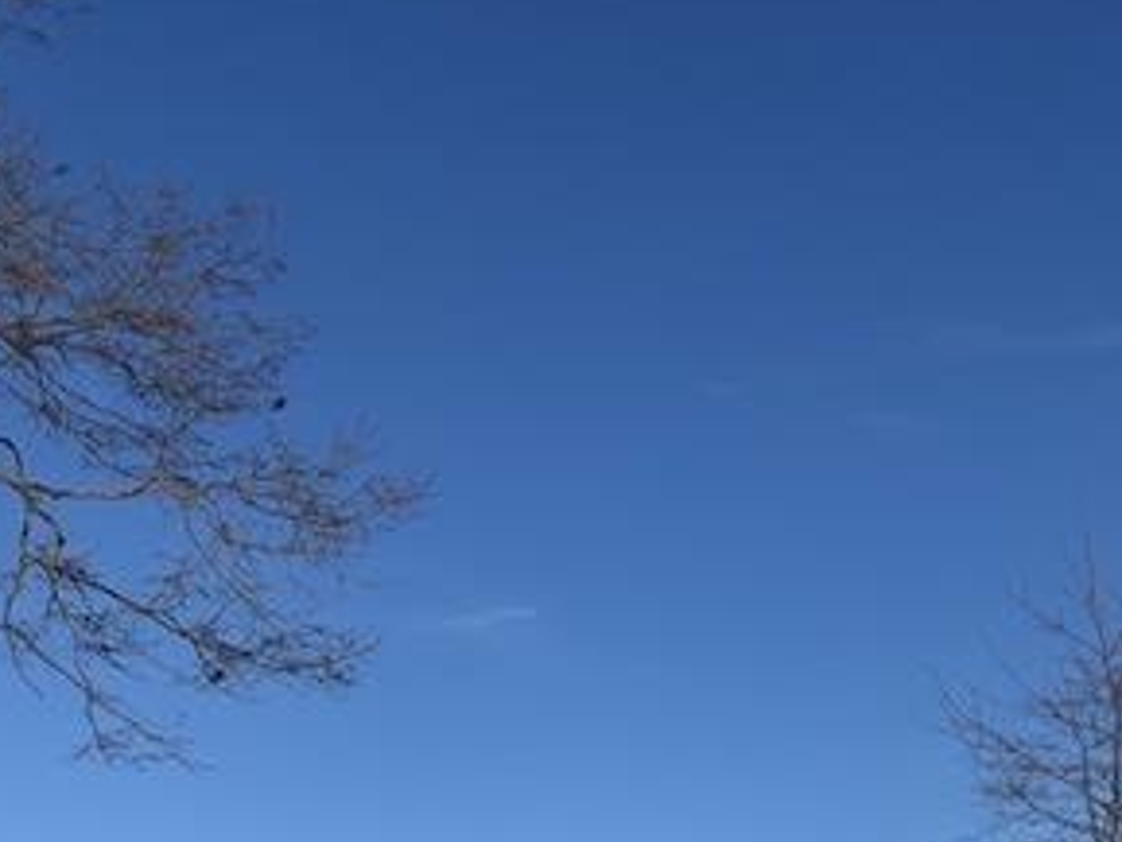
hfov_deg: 27.0
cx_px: 629
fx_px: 2335
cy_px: 1075
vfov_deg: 19.0
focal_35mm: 72
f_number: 1.8
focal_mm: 4.25
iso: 32
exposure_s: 1/9615
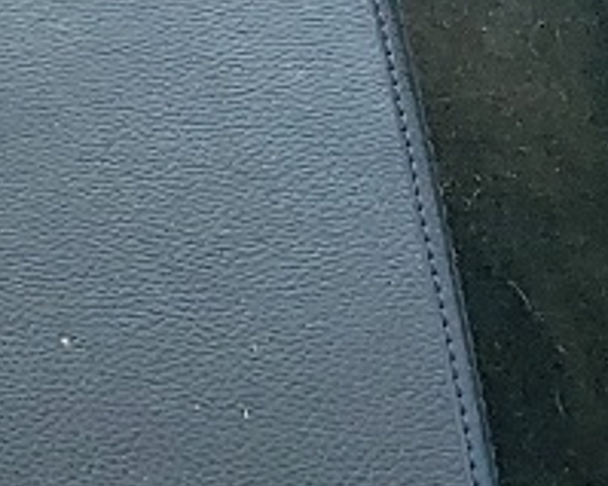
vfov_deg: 7.3
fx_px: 3669
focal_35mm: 204
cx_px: -712
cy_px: -407
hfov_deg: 8.8
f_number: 1.5
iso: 50
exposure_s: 1/204
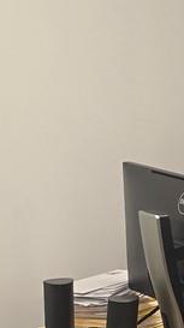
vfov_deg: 14.3
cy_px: 364
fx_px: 1279
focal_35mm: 147
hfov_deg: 7.9
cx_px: 357
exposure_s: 1/120
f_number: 1.7
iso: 100
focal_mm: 6.3
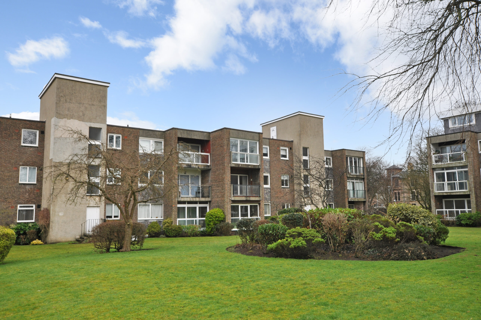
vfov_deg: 43.5
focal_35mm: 30
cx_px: 240
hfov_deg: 62.0
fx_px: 400
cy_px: 160
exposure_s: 1/160
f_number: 6.3
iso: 200
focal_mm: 20
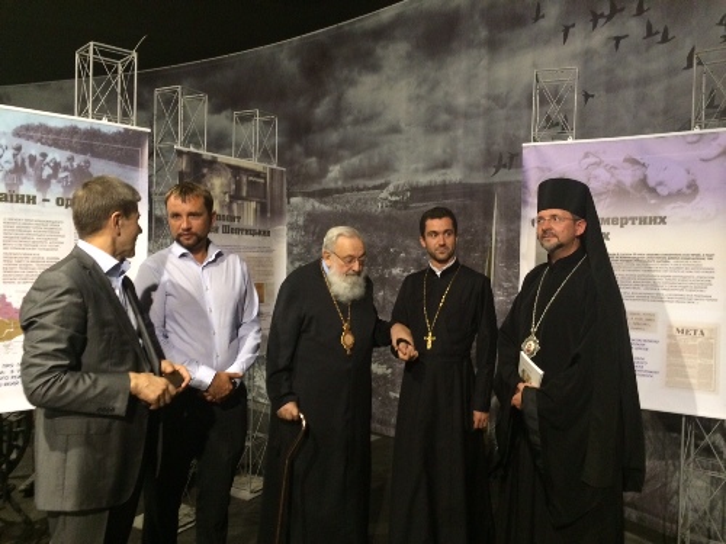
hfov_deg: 61.7
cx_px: 363
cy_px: 272
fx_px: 608
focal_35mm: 29
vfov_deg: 48.2
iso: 250
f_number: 2.2
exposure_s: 1/17
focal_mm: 4.15
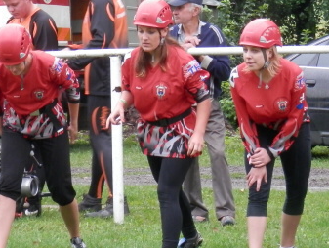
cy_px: 114
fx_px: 2228
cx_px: 194
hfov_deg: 8.4
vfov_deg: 6.4
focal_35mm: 234
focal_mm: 19
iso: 200
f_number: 5
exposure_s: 1/60
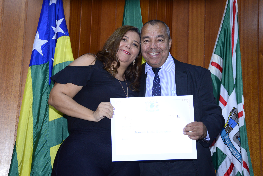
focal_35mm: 66
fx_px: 482
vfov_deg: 20.6
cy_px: 88
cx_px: 132
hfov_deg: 30.5
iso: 1600
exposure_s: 1/80
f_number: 5.3
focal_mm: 66
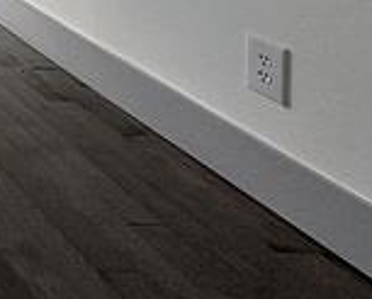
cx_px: -384
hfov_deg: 18.8
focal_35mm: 57
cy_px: -219
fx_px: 629
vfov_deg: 20.3
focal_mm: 2.22
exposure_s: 1/120
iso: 200
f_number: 2.2
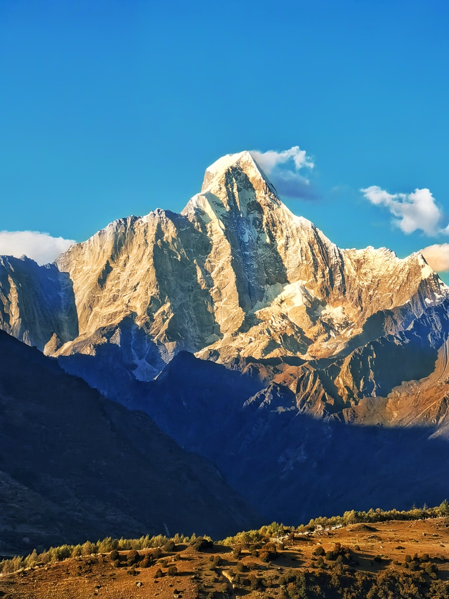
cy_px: 300
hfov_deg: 10.9
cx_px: 224
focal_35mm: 136
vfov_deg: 14.5
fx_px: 2352
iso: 50
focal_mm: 7.48
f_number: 2.4
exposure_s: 1/1107
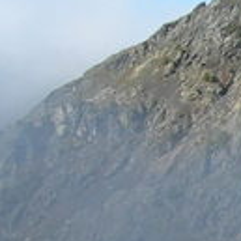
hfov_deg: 6.1
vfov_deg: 6.5
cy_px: 234
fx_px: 2103
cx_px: 684
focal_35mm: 267
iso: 50
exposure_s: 1/286
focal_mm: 7.8
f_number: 4.8
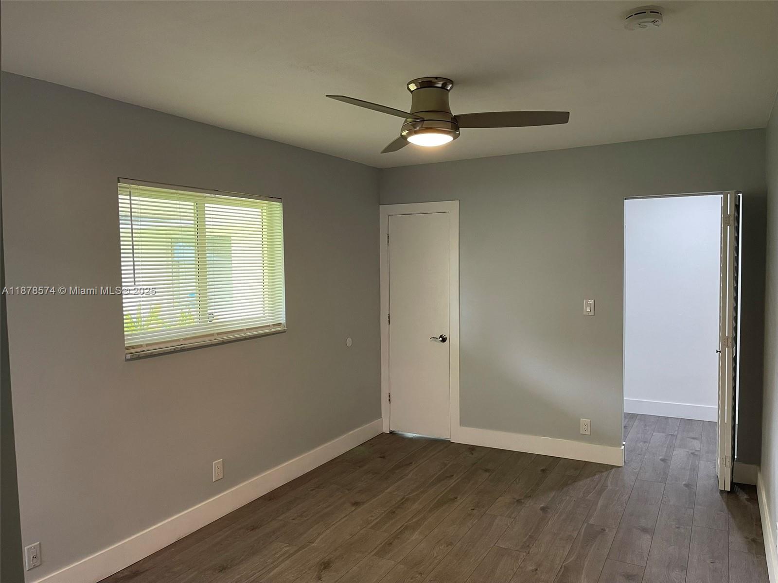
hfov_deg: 69.4
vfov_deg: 54.9
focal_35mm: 25
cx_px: 389
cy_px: 292
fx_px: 562
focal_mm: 5.1
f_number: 1.6
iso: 125
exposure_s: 1/60
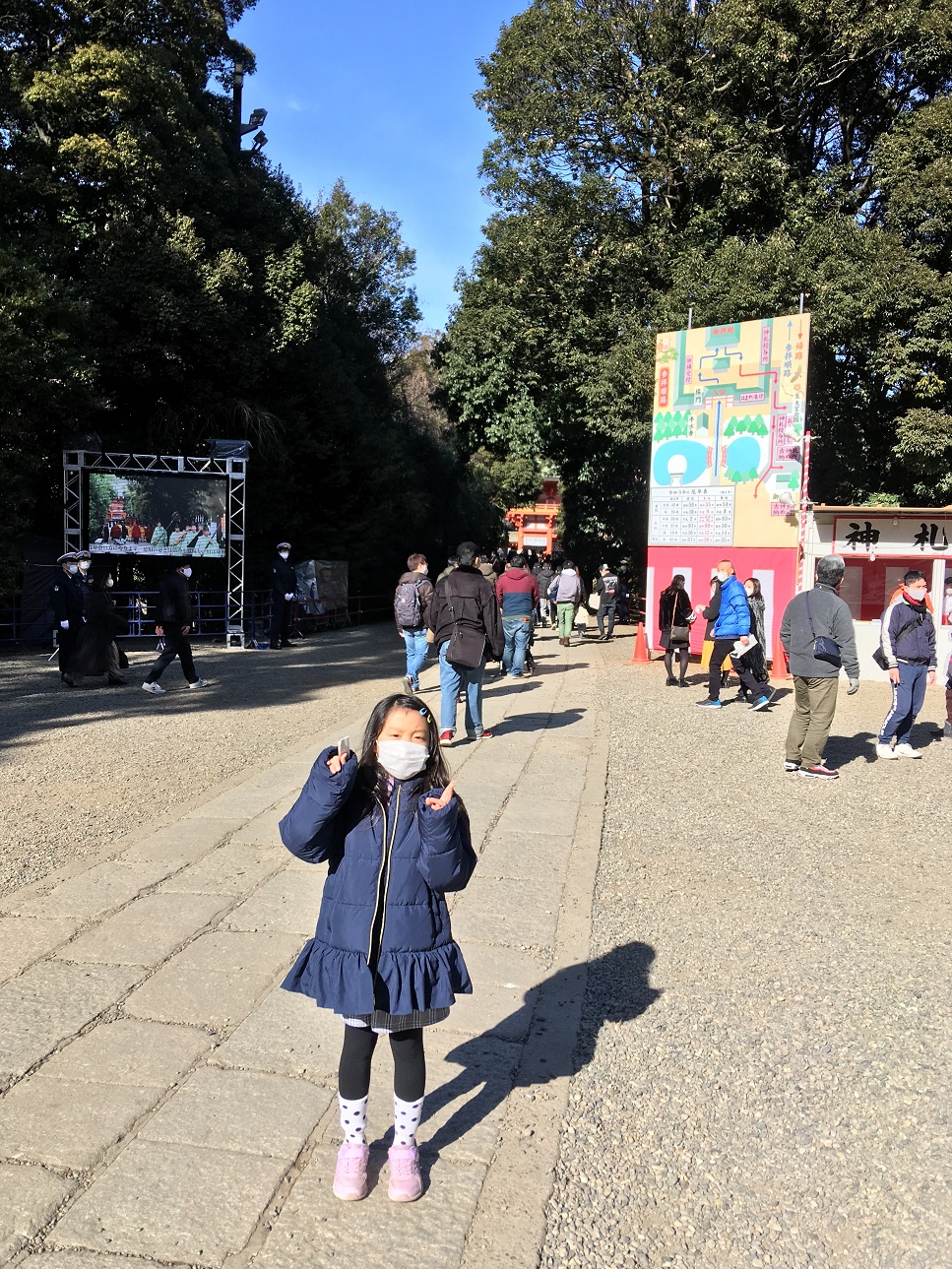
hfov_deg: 46.8
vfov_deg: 60.0
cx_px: 474
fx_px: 1100
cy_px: 636
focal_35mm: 30
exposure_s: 1/1083
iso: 25
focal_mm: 4.15
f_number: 2.2
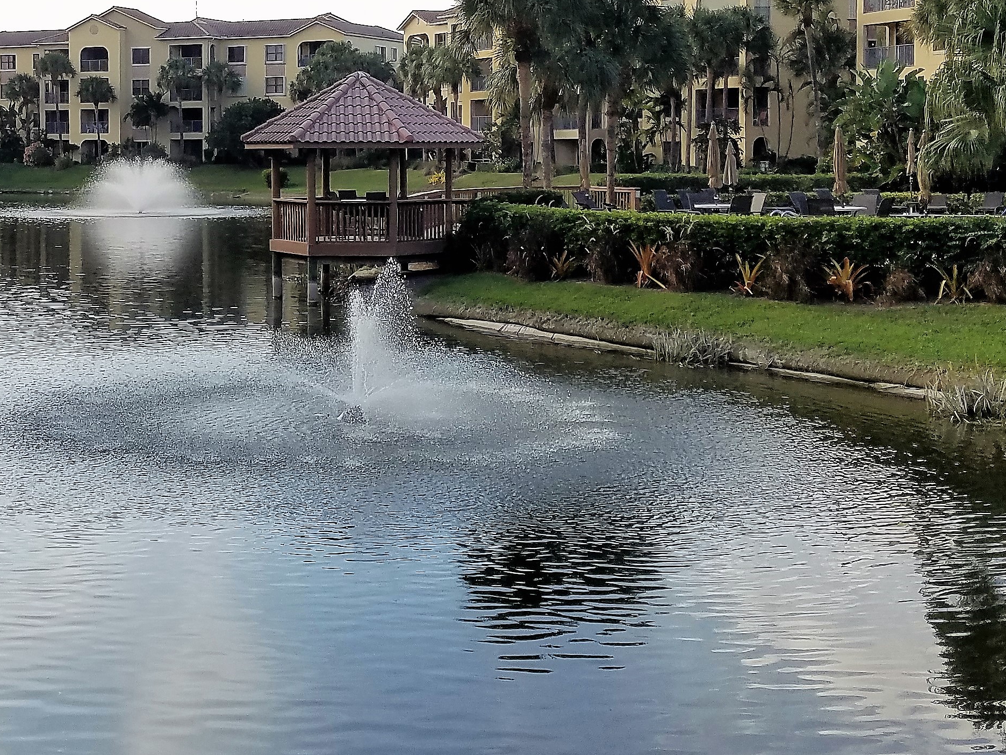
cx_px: 244
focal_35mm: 56
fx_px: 1627
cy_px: 126
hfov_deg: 33.6
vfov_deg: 25.5
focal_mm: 4.2
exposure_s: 1/1728
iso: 50
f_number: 1.7
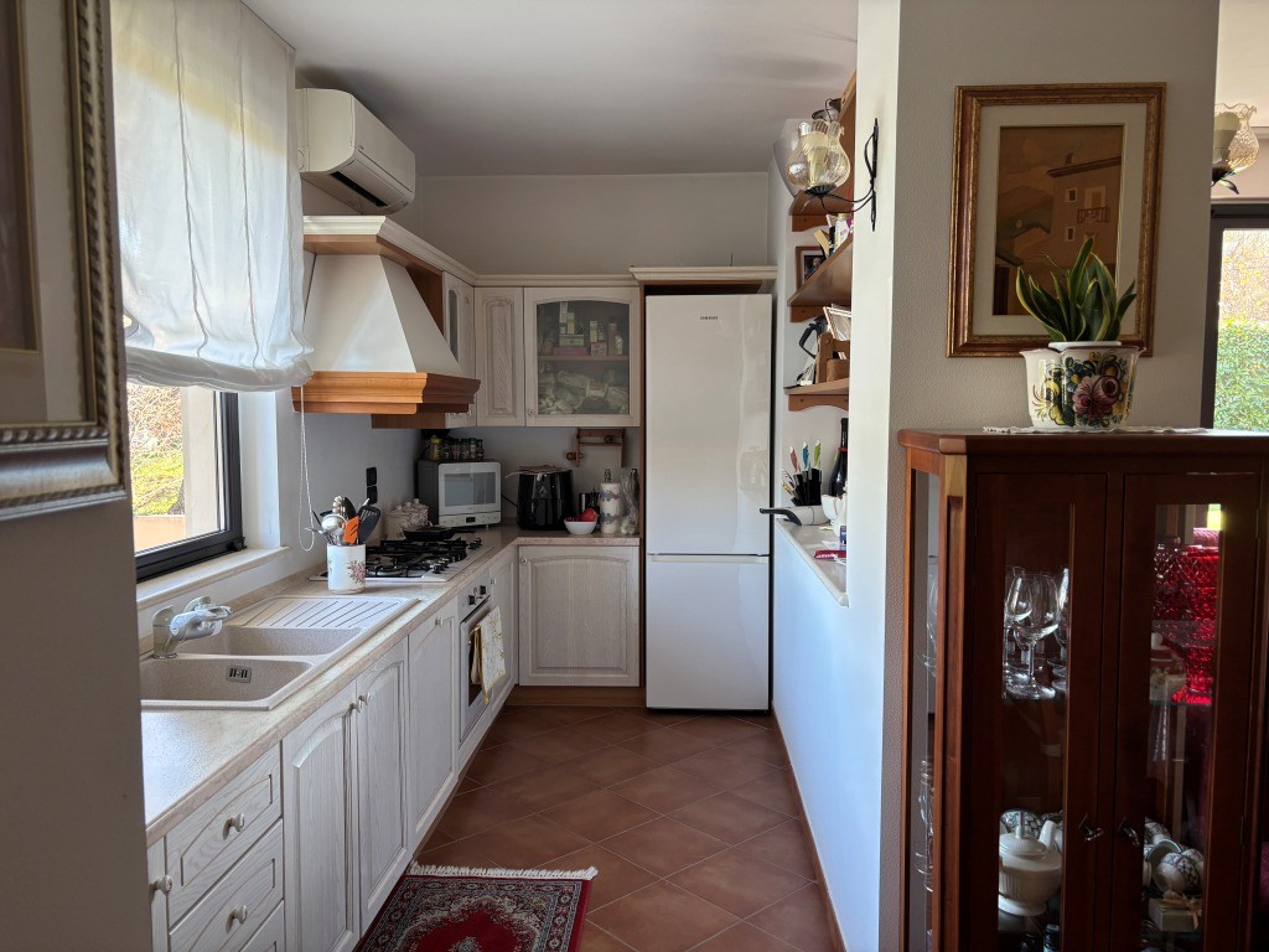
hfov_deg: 67.3
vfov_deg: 53.1
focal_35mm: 26
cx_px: 634
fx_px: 953
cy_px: 476
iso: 100
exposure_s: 1/50
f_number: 1.6
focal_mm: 5.96
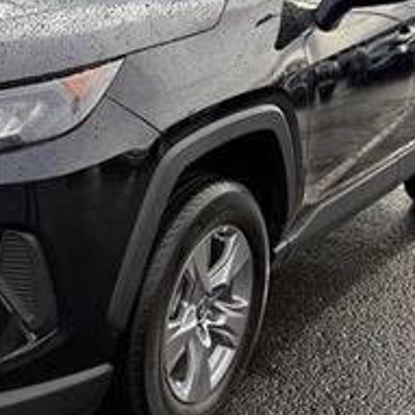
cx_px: 83
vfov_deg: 30.4
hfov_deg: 29.8
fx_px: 760
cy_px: 152
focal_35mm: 56
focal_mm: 6.76
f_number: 1.78
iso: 80
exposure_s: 1/1292
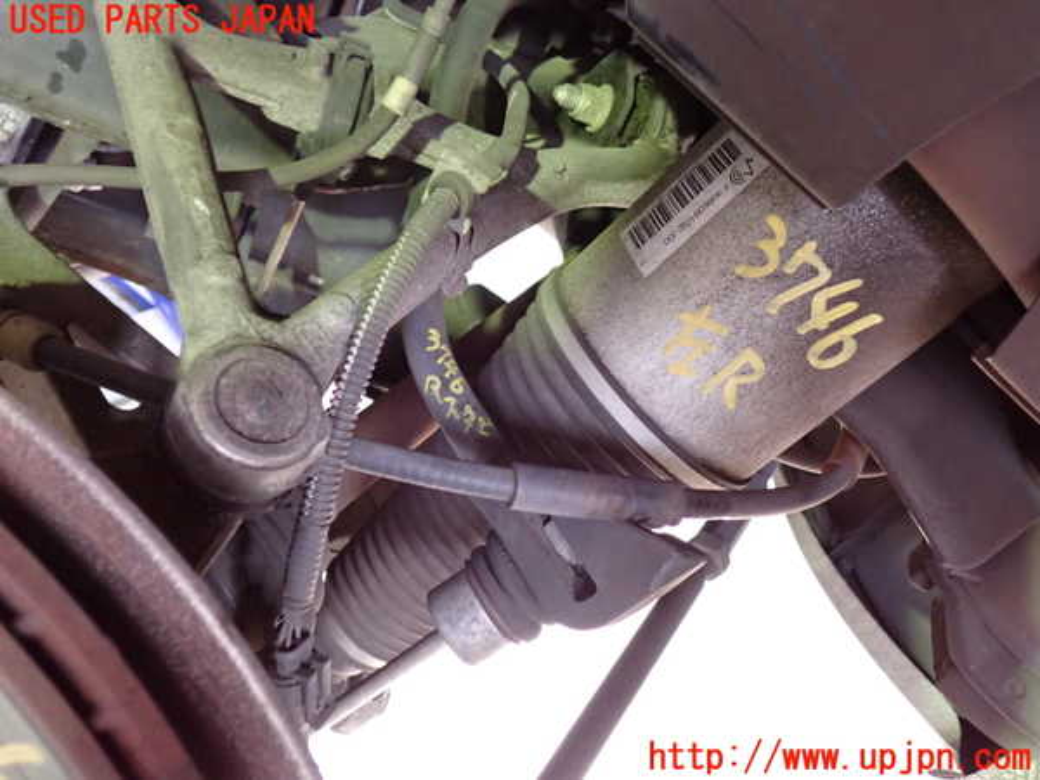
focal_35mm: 30
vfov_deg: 46.8
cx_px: 520
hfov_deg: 60.0
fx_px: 901
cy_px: 390
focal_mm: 5.4
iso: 800
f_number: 2.3
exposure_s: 1/10
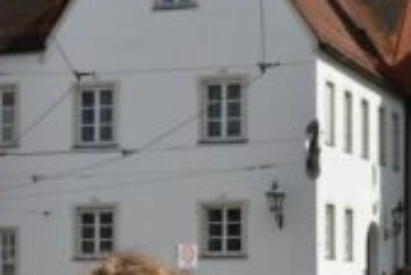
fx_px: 2422
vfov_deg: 6.5
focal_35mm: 212
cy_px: 246
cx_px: -73
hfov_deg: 9.6
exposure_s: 1/400
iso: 220
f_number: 14
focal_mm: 38
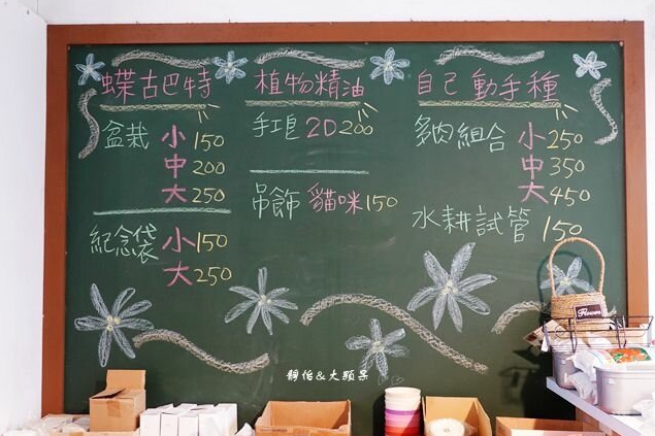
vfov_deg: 31.9
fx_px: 764
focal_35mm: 42
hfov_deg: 46.4
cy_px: 220
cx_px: 334
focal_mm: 15.28
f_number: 4
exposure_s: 1/10
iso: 800
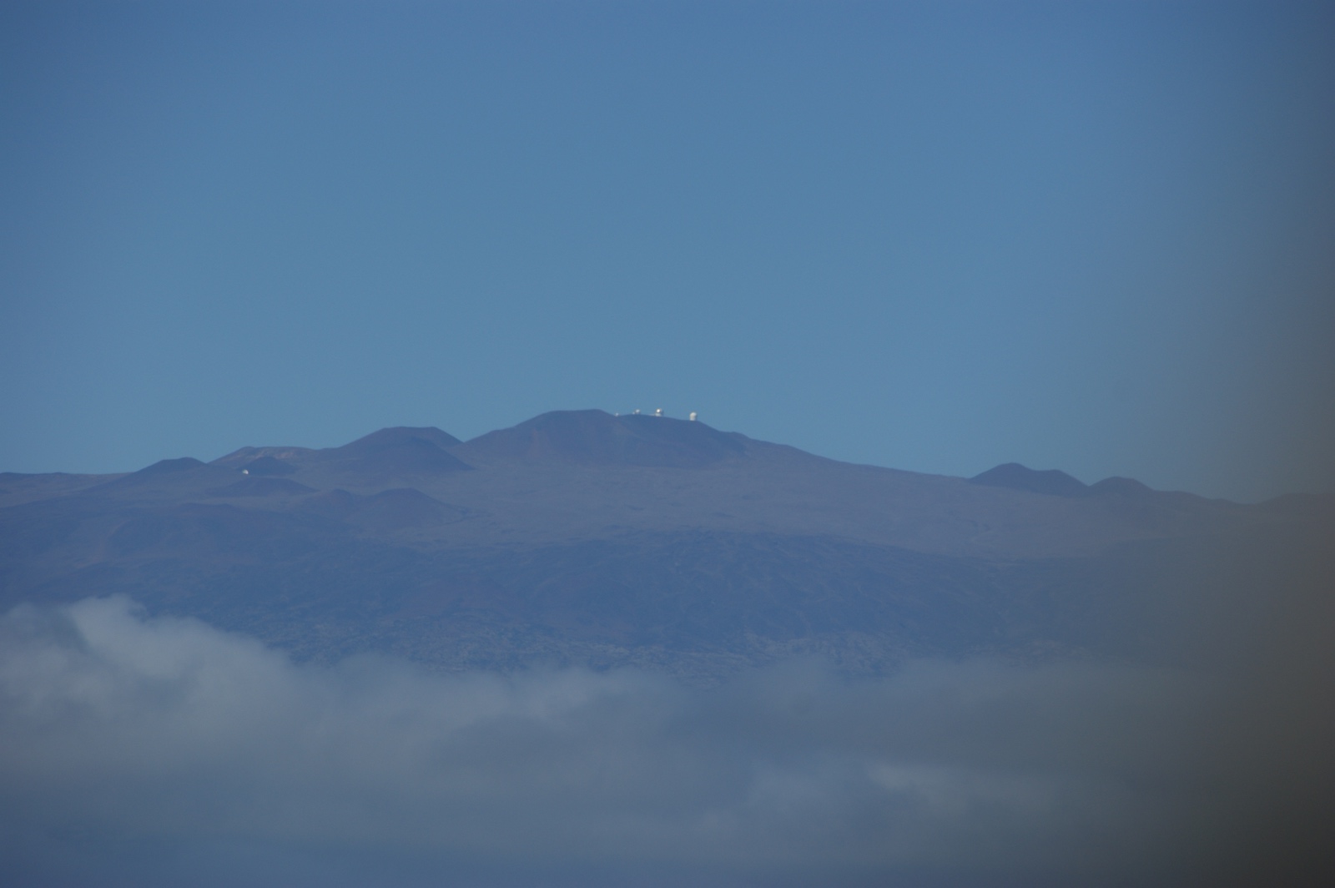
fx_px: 11116
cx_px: 668
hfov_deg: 6.9
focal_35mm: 300
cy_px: 444
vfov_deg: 4.6
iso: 100
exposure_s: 1/500
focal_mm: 200
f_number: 8
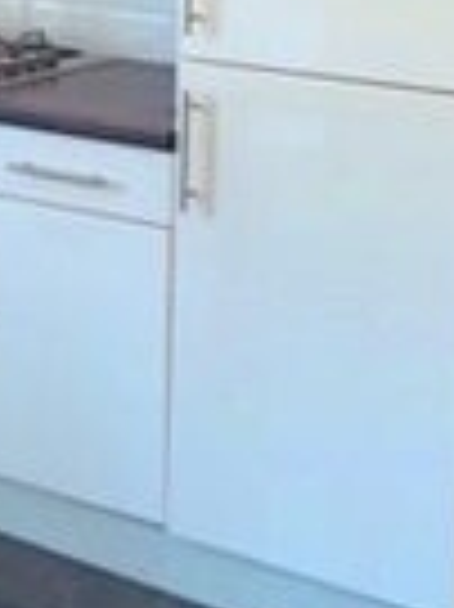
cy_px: 119
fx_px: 1979
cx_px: -85
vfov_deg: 17.3
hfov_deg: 12.8
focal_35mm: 113
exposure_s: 1/30
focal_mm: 4.15
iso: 160
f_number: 2.2
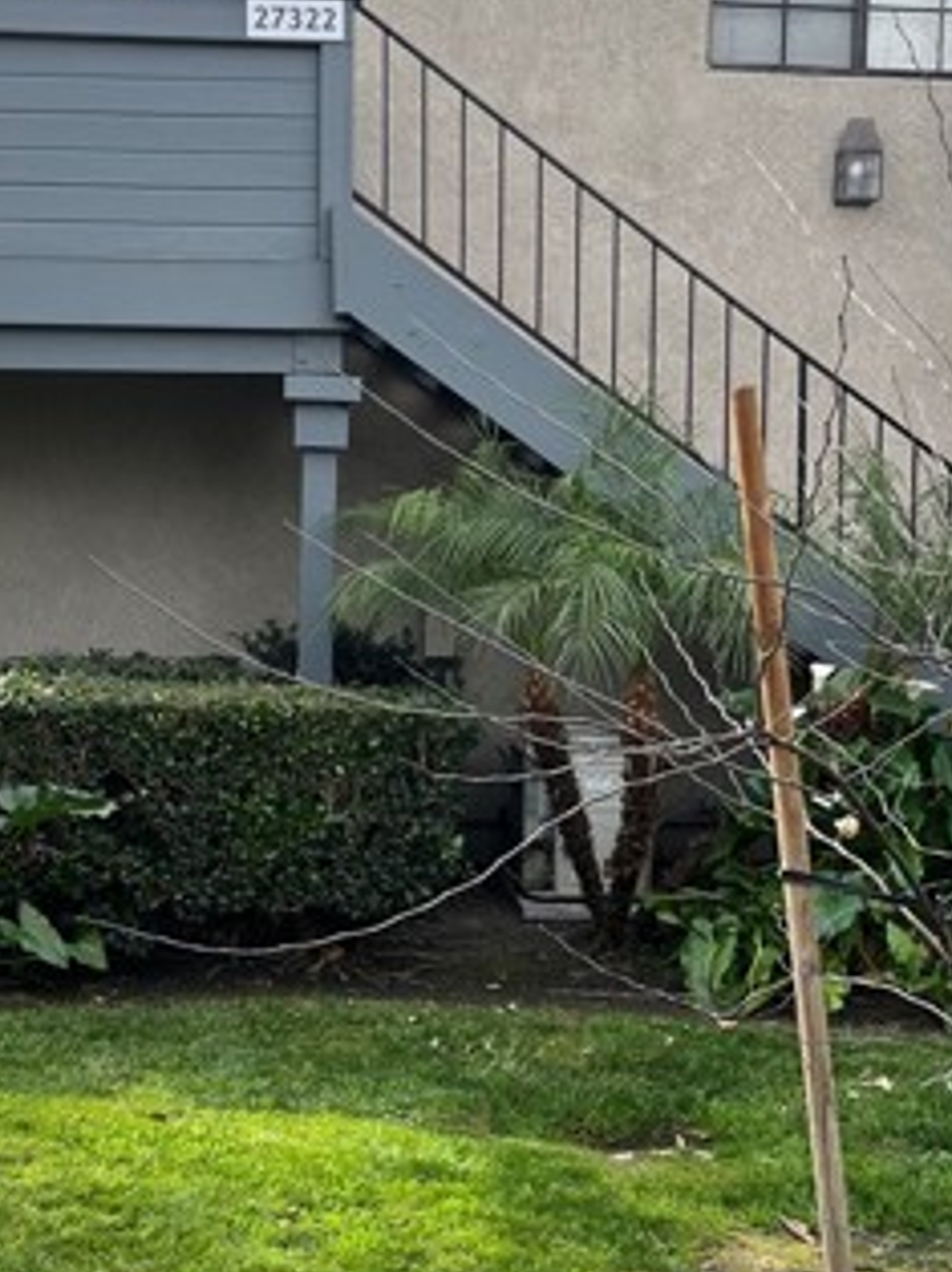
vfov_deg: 36.2
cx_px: 348
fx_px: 1946
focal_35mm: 53
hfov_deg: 27.4
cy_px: 685
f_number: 1.6
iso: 50
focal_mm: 5.1
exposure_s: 1/424
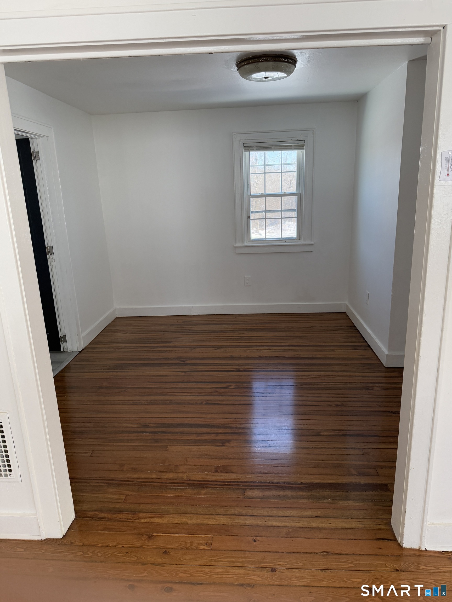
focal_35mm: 24
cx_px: 226
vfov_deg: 71.6
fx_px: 418
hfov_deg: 56.8
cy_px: 301
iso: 200
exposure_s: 1/233
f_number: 1.78
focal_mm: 6.76
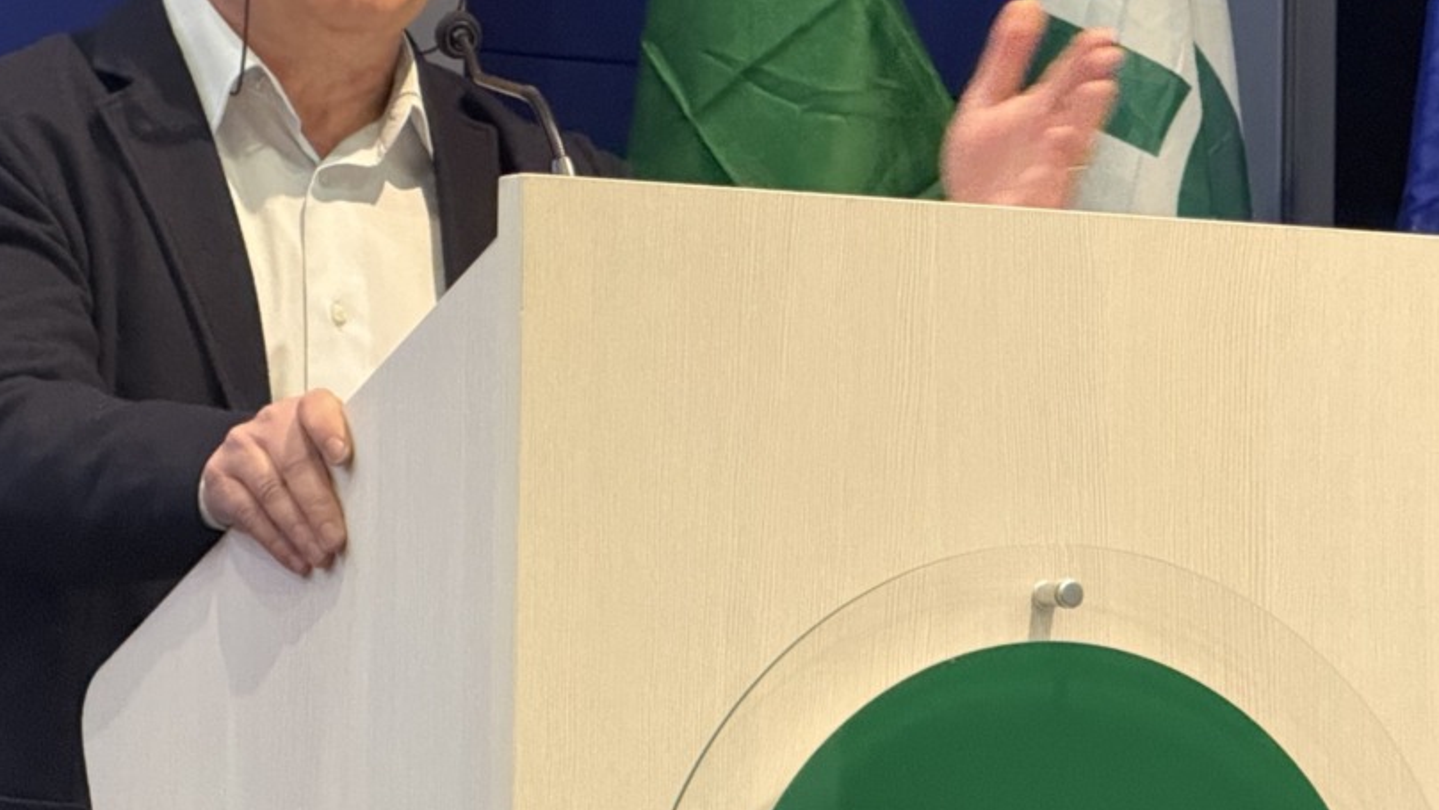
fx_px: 7900
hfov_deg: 10.4
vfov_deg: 5.9
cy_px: 169
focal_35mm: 207
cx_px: 456
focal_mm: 15.66
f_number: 2.8
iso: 1000
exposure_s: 1/33
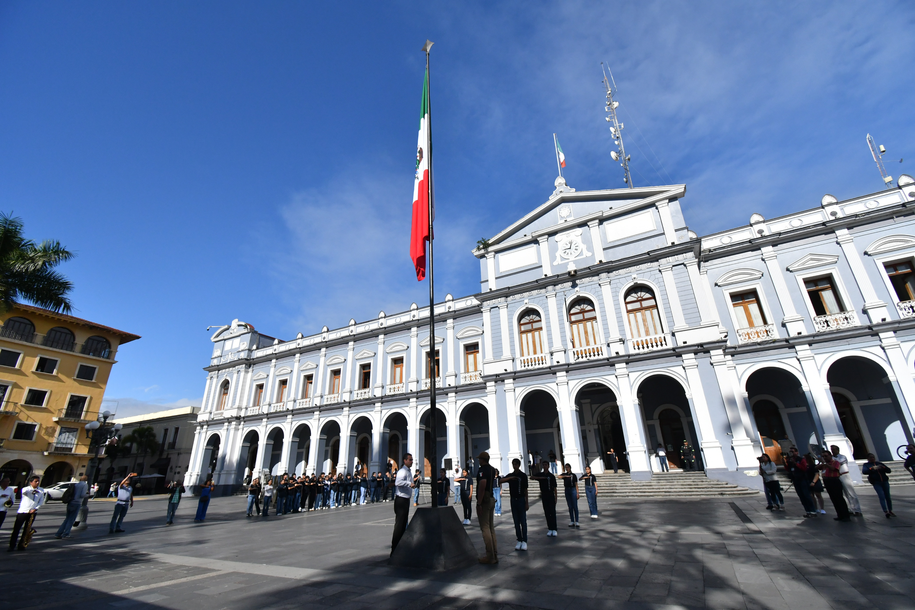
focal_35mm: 15
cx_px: 458
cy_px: 305
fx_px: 381
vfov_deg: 77.3
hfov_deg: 100.4
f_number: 8
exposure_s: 1/5000
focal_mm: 10
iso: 800
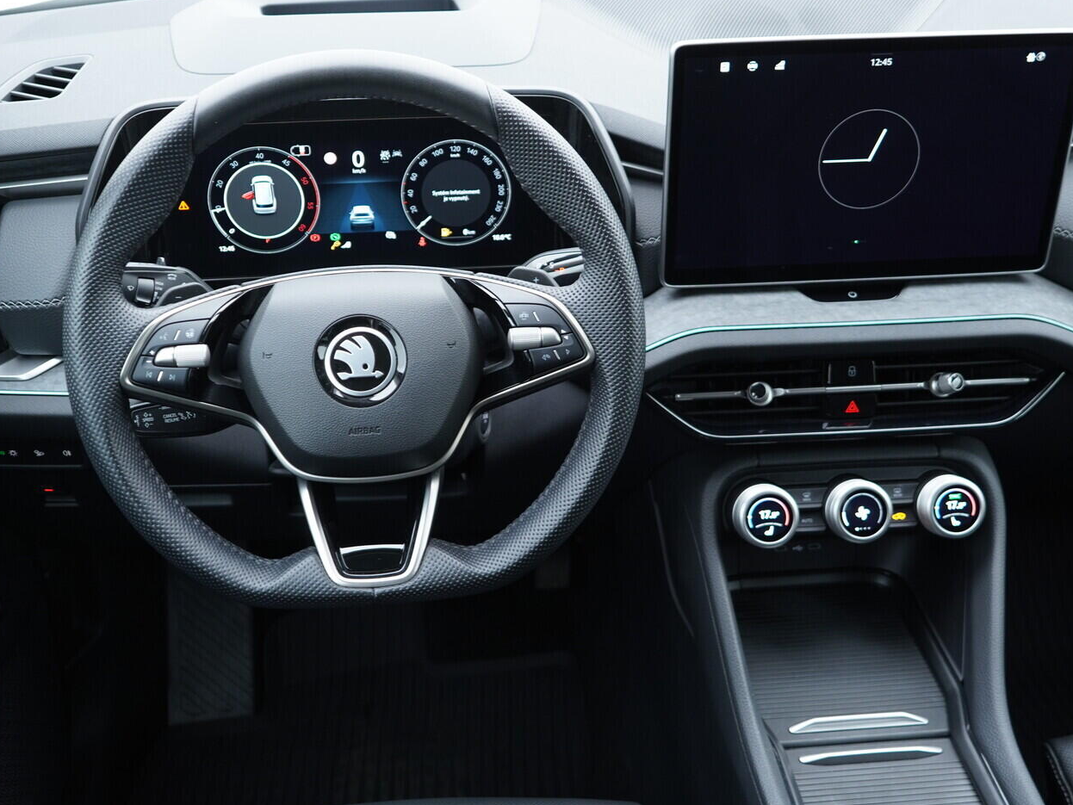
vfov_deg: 36.0
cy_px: 409
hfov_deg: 46.8
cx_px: 502
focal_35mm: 40
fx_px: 1240
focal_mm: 24
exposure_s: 1/40
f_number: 2.8
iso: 400
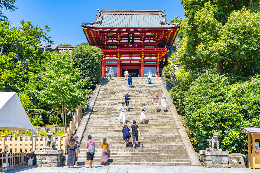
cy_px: 86
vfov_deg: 34.2
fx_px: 282
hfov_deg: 49.5
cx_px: 130
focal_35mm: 39
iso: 100
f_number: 8
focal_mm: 39
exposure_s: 1/200
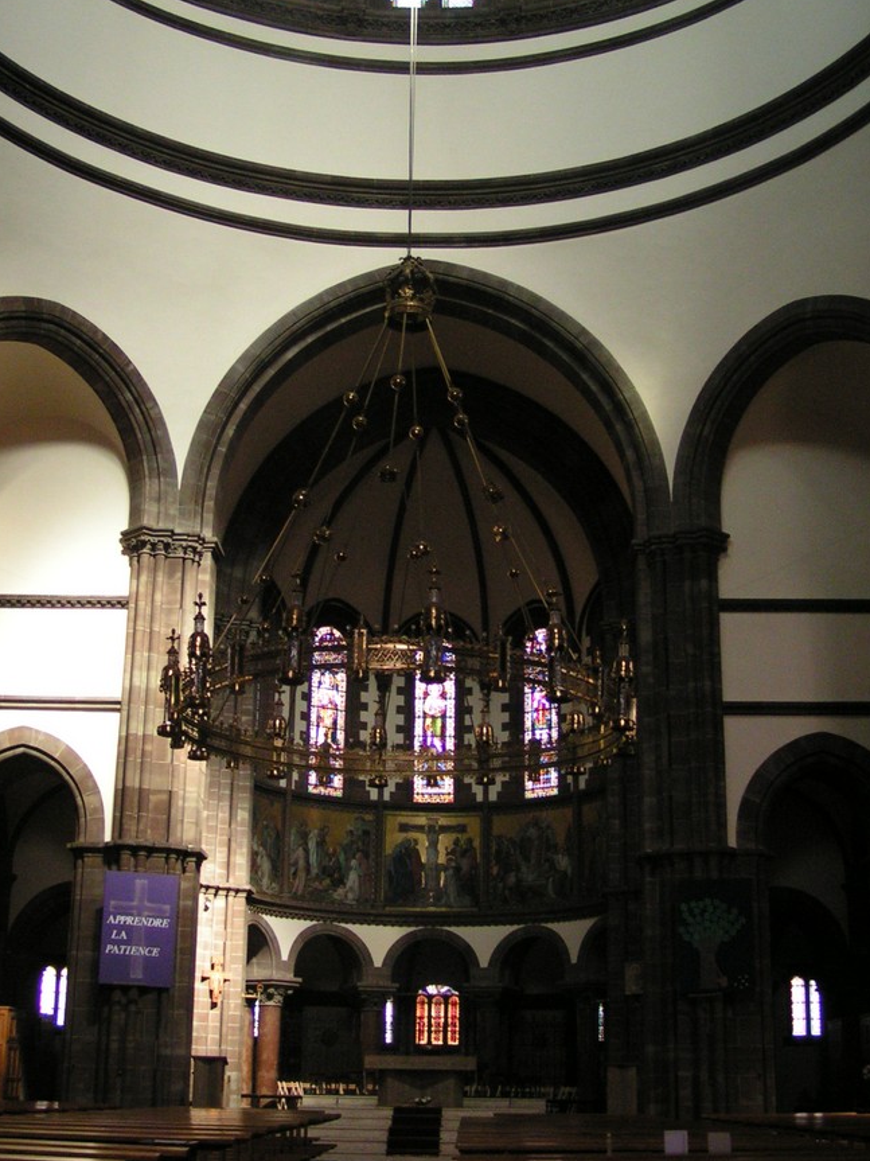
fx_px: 1575
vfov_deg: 40.4
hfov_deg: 30.9
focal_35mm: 47
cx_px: 426
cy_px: 512
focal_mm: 5.8
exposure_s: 1/15
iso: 200
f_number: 2.8
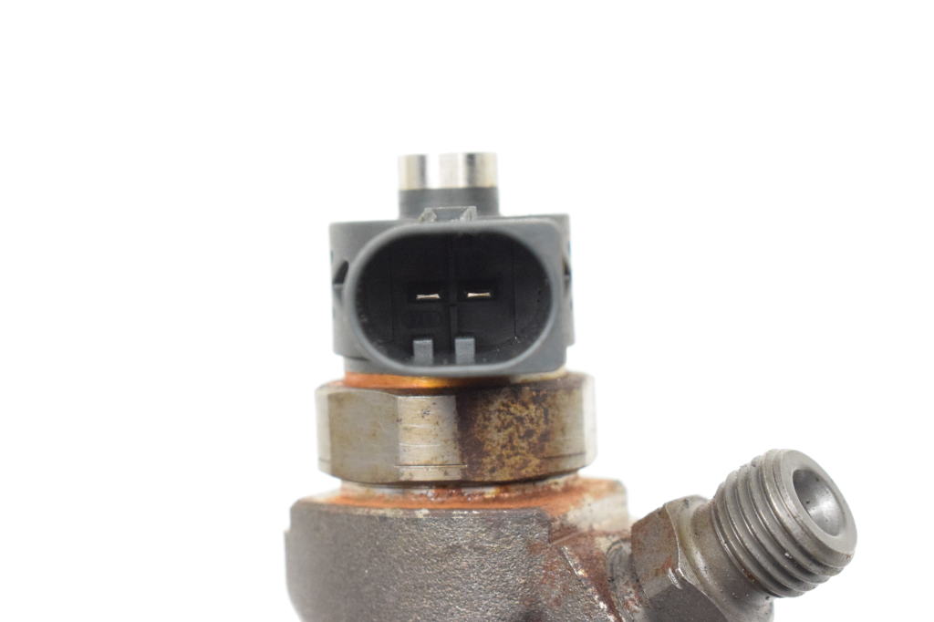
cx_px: 467
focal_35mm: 82
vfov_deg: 16.5
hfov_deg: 24.6
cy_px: 311
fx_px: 2140
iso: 6400
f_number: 9
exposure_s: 1/500
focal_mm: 55
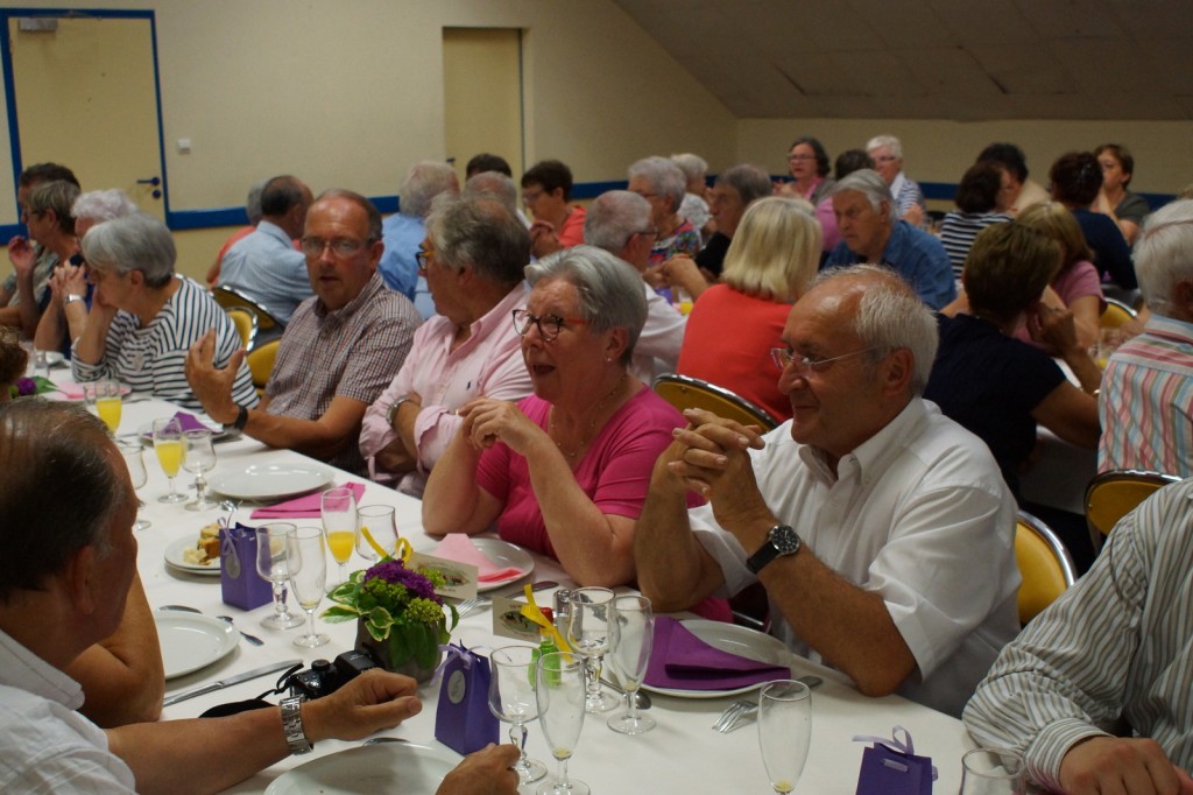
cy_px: 398
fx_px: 1391
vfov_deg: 31.9
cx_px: 596
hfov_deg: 46.4
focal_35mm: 42
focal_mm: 28
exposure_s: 1/125
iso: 1600
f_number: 4.5
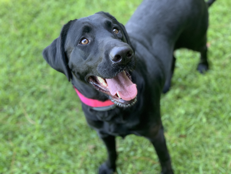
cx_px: 116
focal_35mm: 52
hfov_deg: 36.8
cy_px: 87
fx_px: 347
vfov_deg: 28.0
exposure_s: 1/85
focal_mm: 6
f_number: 2.4
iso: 125
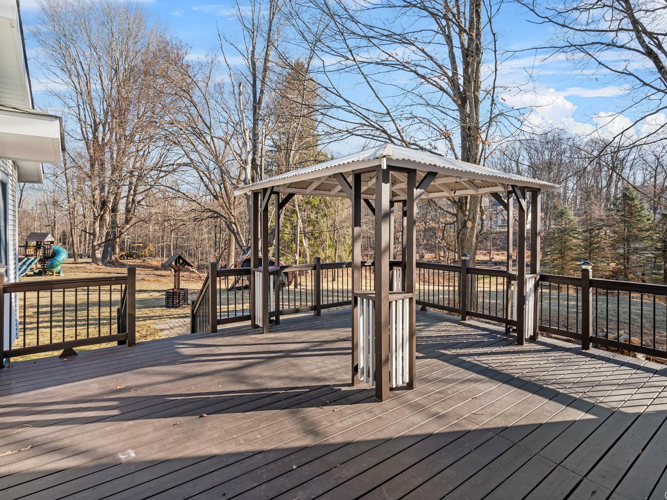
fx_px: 347
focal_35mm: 18
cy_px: 244
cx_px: 352
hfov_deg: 87.7
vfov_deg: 71.6
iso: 400
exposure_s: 1/400
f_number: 6.3
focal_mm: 16
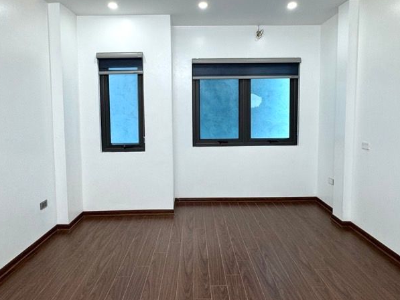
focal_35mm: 24
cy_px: 133
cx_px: 196
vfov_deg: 56.7
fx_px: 277
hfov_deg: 71.6
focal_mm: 2.22
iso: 125
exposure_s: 1/100
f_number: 2.2
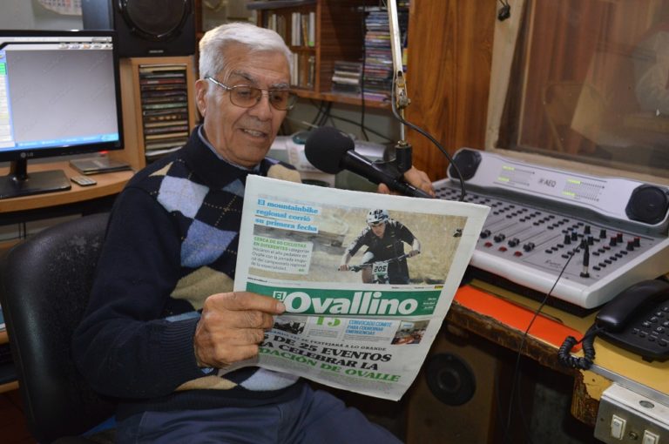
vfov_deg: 39.9
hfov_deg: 57.3
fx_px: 612
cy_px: 222
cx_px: 334
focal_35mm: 33
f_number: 4
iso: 1250
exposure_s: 1/60
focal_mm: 22
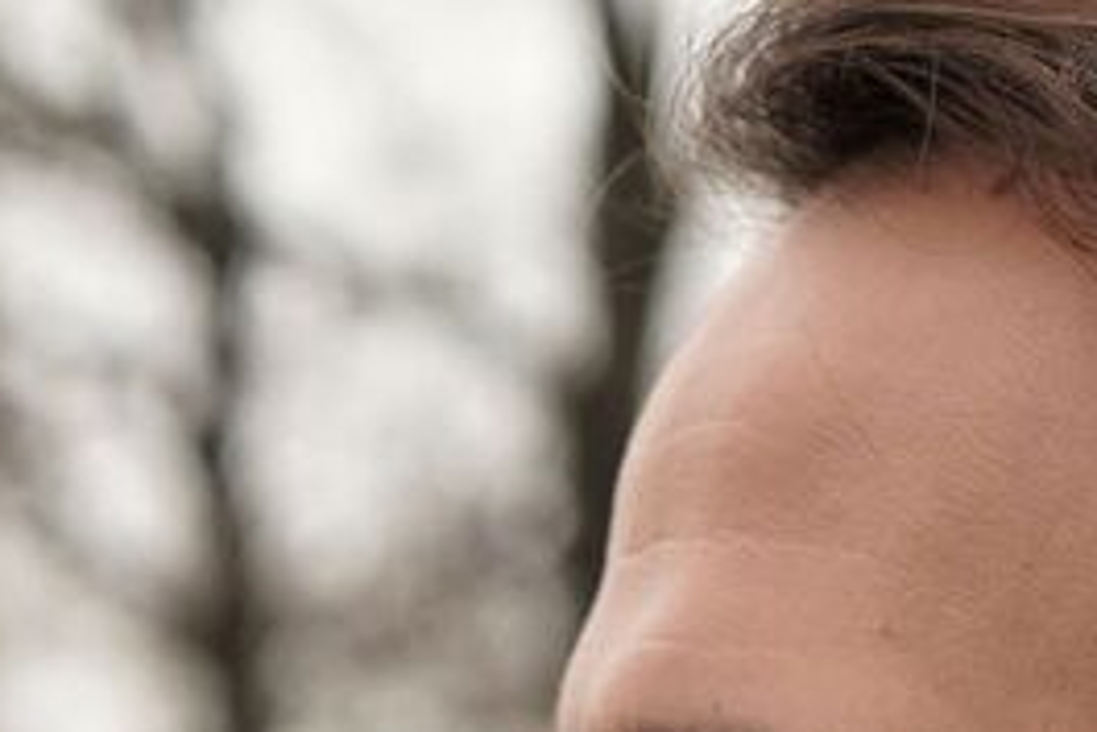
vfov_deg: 6.4
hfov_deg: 9.8
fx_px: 6402
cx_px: 907
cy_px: 1187
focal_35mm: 210
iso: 250
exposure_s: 1/160
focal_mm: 58
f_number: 5
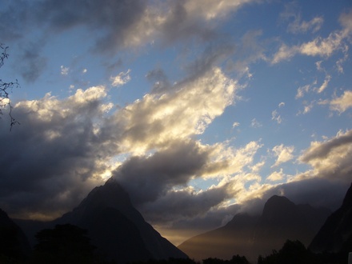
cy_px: 132
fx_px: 356
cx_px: 176
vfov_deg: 40.7
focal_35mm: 35
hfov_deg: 52.6
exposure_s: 1/250
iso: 80
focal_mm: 5.8
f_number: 5.6
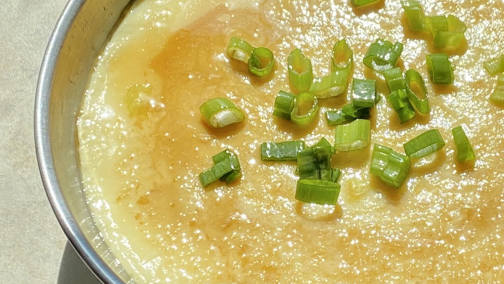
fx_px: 615
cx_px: 369
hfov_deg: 43.4
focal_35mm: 46
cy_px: 123
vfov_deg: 26.0
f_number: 1.8
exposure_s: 1/1447
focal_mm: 4.25
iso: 32
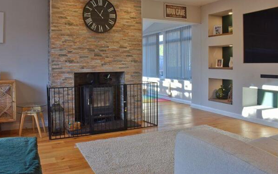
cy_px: 74
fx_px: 227
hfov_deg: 62.8
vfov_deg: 41.8
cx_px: 130
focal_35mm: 30
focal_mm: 18
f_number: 13
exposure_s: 1/13
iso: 180
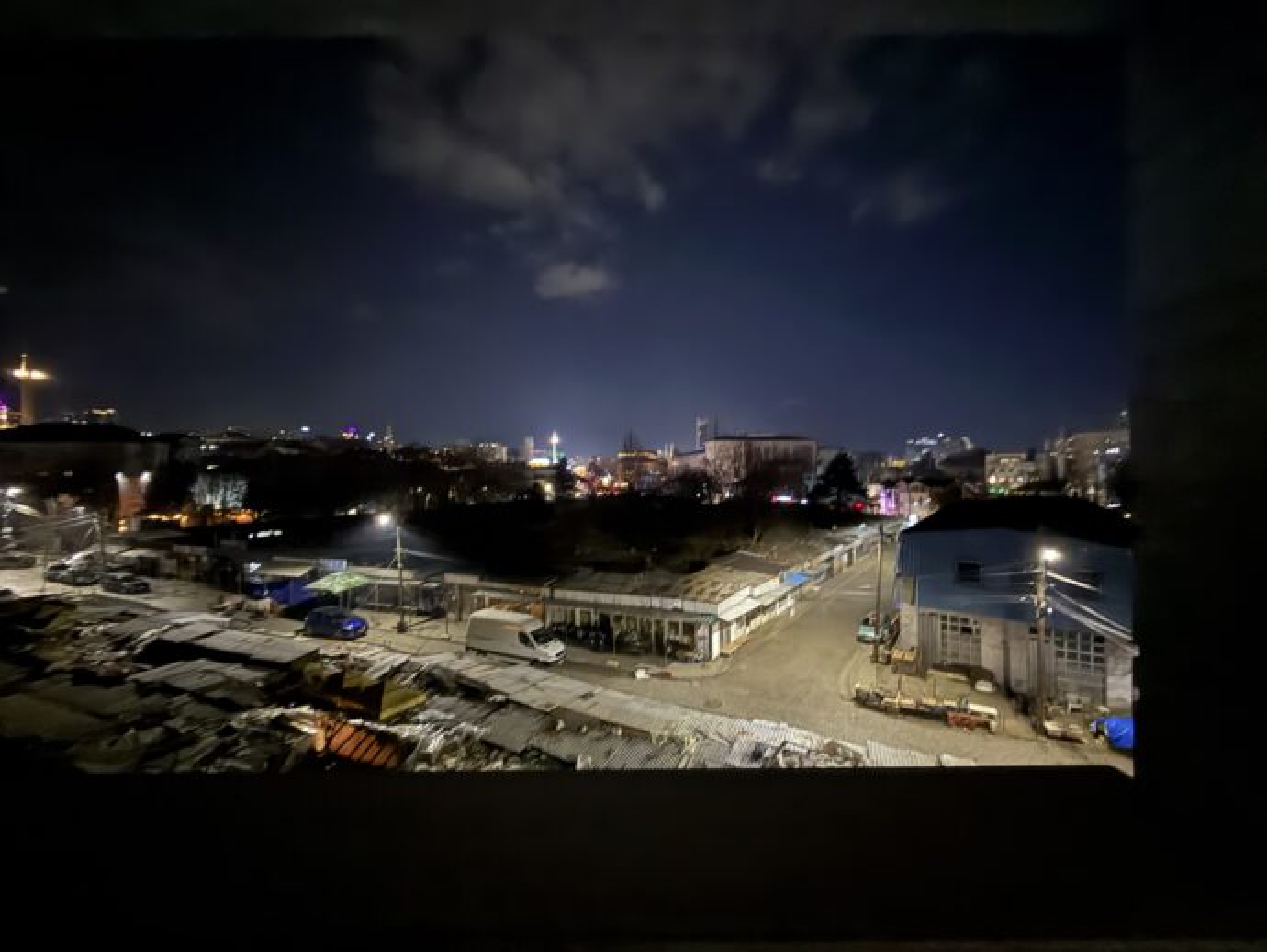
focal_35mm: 14
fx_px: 513
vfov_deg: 85.7
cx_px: 634
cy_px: 476
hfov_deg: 102.0
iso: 1600
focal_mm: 2.22
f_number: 2.2
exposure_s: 1/9
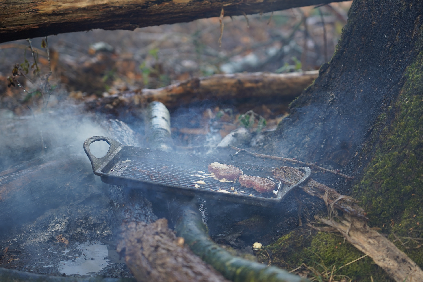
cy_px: 141
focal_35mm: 105
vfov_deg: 13.0
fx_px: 1234
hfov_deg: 19.5
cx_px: 212
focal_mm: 105
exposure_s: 1/160
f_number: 4
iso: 250
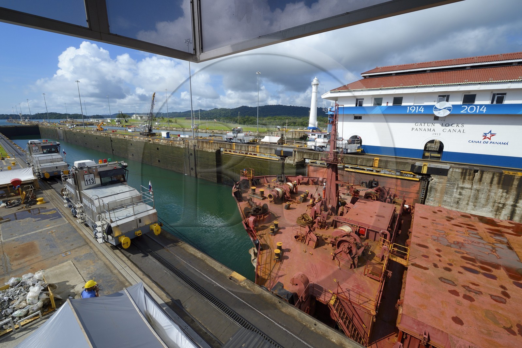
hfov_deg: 104.3
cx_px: 261
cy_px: 174
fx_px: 203
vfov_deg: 81.2
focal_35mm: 14
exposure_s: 1/400
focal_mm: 14
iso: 200
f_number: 14
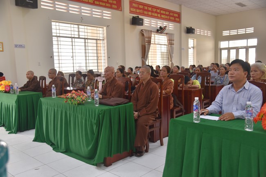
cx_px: 133
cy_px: 88
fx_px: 237
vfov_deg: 41.2
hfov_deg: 58.7
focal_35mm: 32
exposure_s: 1/60
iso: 500
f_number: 4
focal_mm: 32
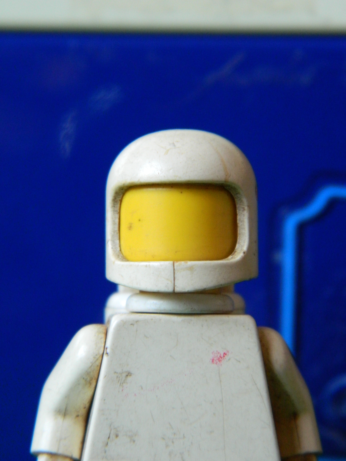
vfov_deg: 19.1
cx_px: 173
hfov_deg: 14.4
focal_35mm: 103
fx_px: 1373
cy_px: 230
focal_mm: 18.6
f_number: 4.5
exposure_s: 1/30
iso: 400
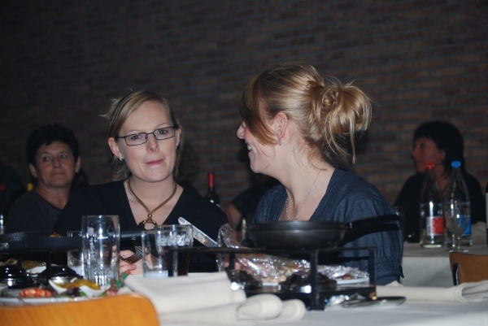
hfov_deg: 24.6
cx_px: 244
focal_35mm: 82
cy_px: 163
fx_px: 1119
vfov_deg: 16.6
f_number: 4
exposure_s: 1/60
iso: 200
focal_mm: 55
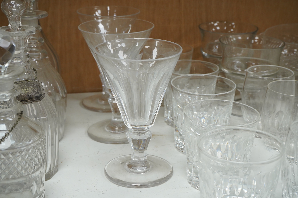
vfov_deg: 22.6
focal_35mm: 60
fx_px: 496
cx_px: 149
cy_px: 99
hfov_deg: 33.4
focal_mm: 60
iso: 2500
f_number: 10
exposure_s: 1/80
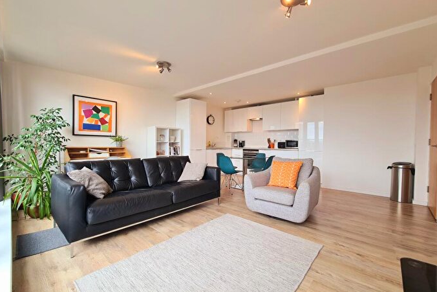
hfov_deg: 104.2
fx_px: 170
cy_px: 149
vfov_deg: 81.2
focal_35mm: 14
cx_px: 220
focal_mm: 2.22
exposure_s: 1/100
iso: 100
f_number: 2.2
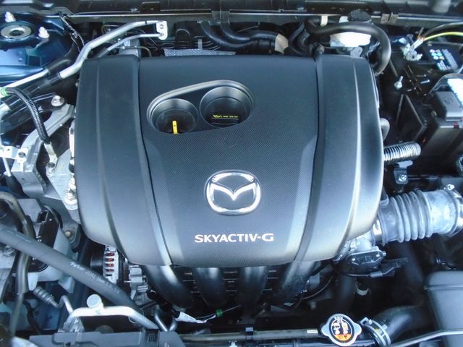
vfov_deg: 53.1
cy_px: 174
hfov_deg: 67.3
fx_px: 348
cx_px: 232
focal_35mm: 26
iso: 320
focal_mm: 4.6
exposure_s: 1/30
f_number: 3.2
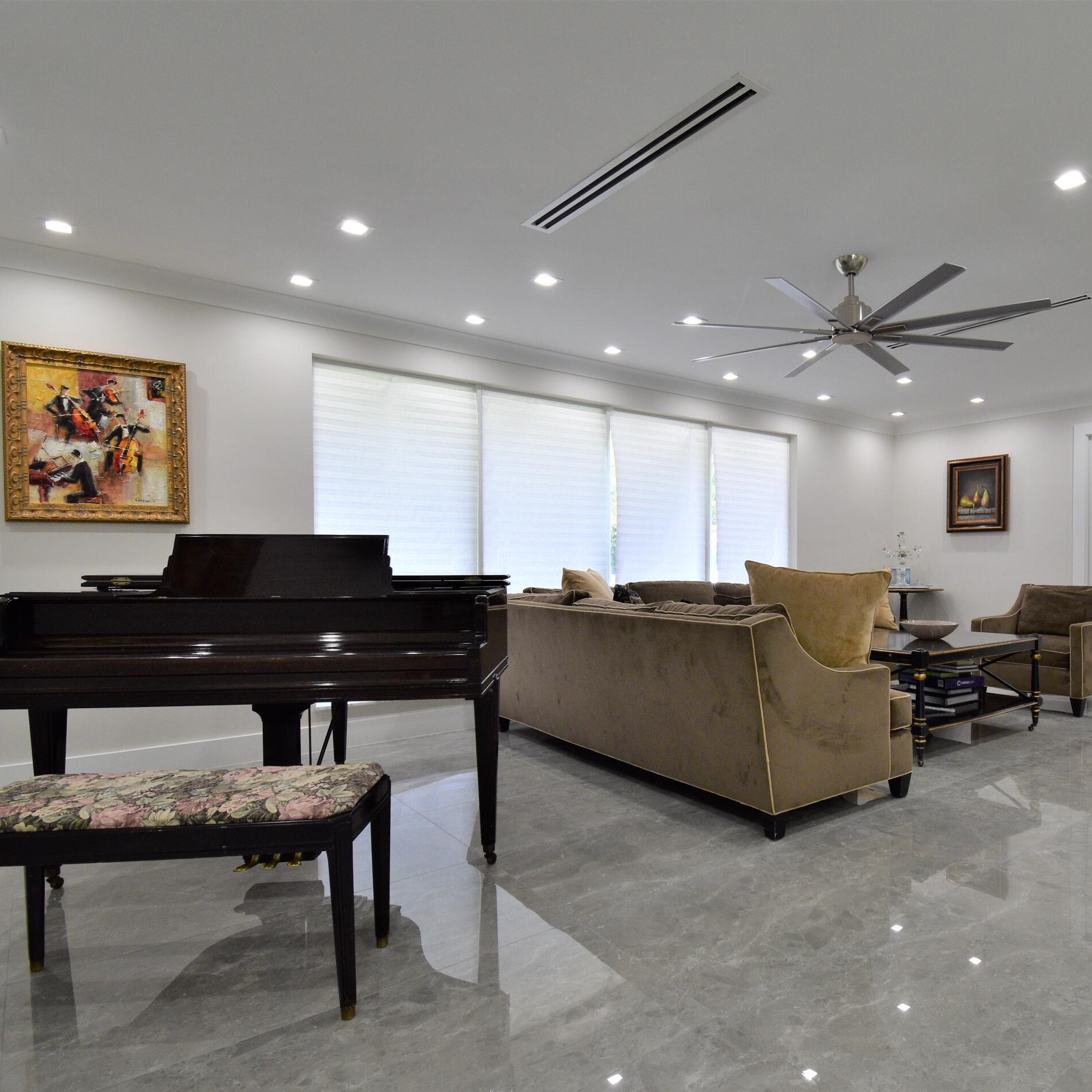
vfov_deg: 74.8
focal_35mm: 20
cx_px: 712
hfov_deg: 73.0
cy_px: 571
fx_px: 714
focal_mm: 10
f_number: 7.1
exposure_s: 1/40
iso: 400
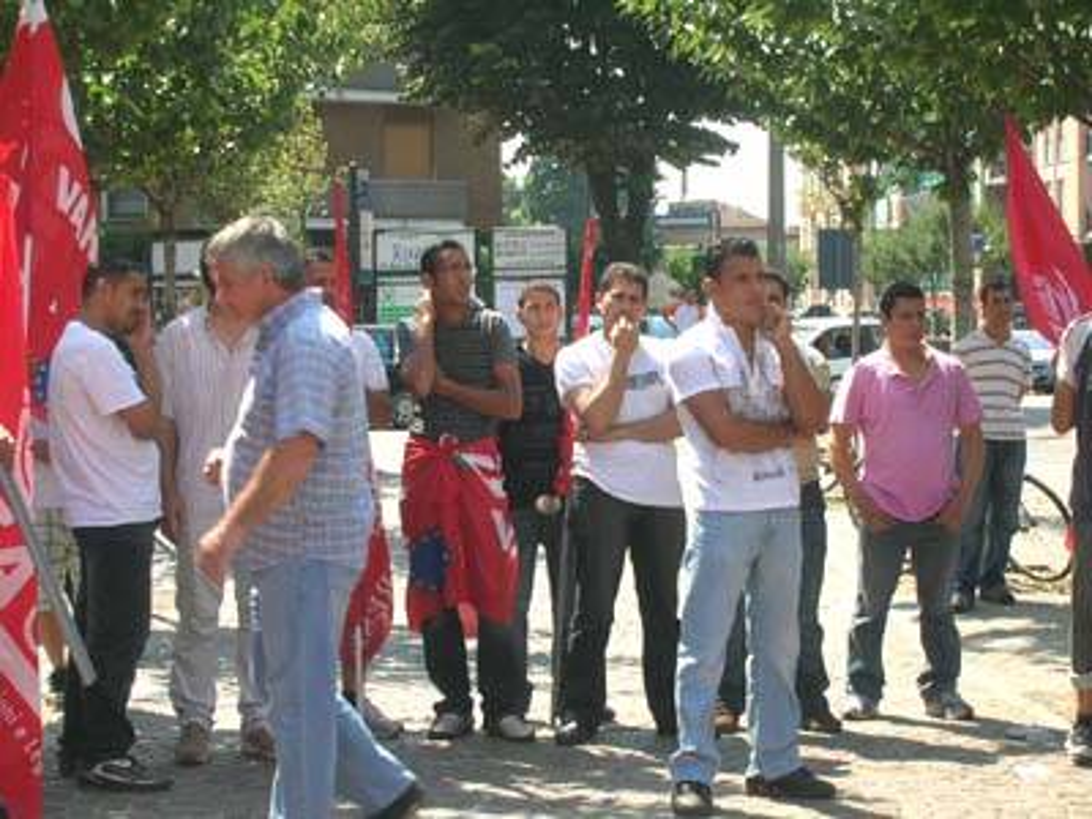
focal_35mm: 78
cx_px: 546
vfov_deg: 18.9
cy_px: 410
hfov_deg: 25.0
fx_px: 2461
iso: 50
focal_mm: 13
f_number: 6.9
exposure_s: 1/81.7
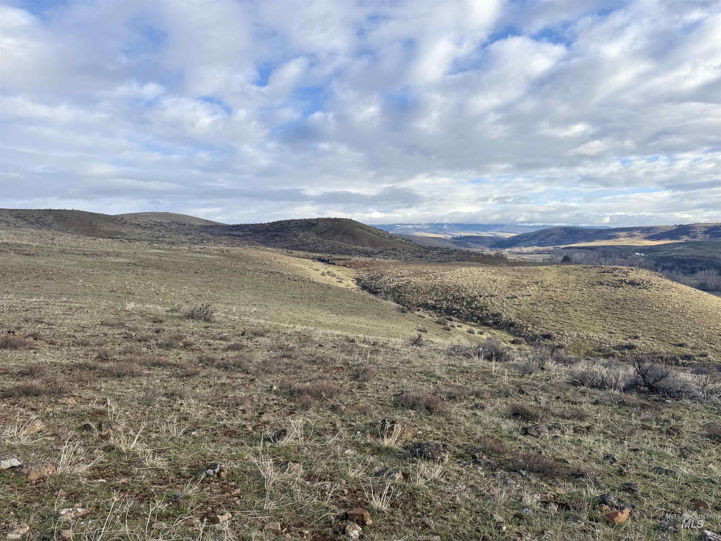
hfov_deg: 71.6
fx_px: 500
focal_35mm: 24
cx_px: 360
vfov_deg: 56.8
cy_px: 270
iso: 80
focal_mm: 6.76
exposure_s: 1/2703
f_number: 1.78
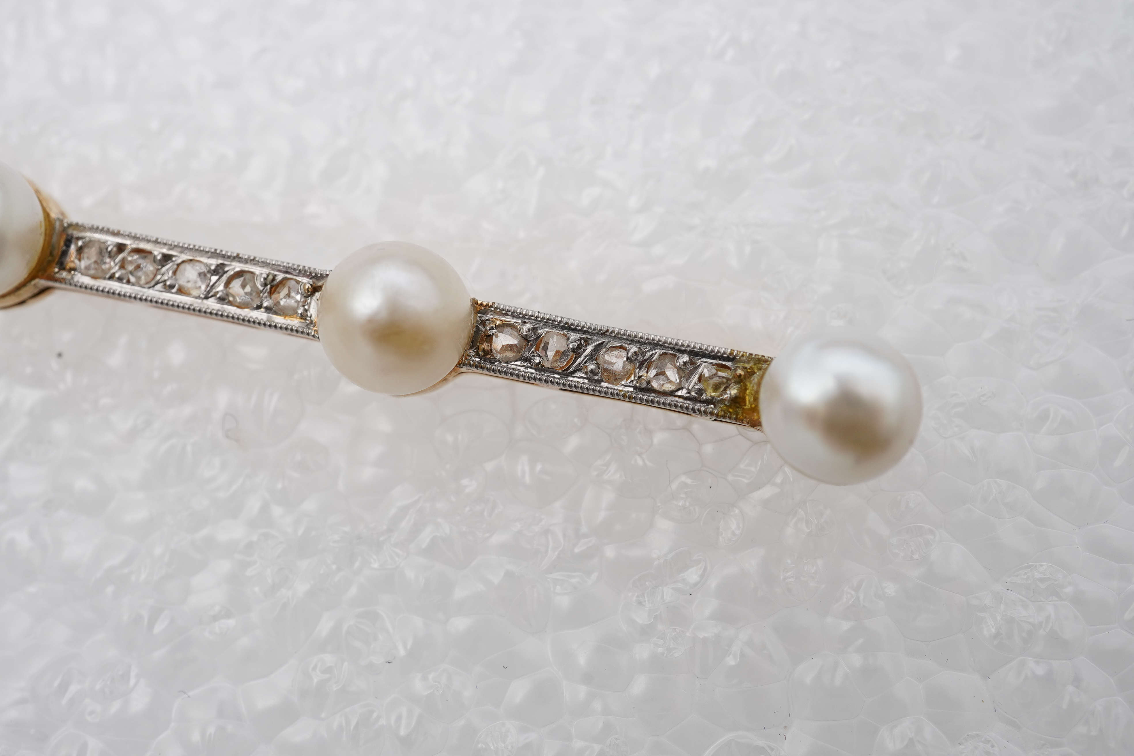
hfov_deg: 43.6
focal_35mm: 45
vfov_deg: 29.9
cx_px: 567
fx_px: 1417
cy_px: 378
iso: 400
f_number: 18
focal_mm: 30
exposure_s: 1/125
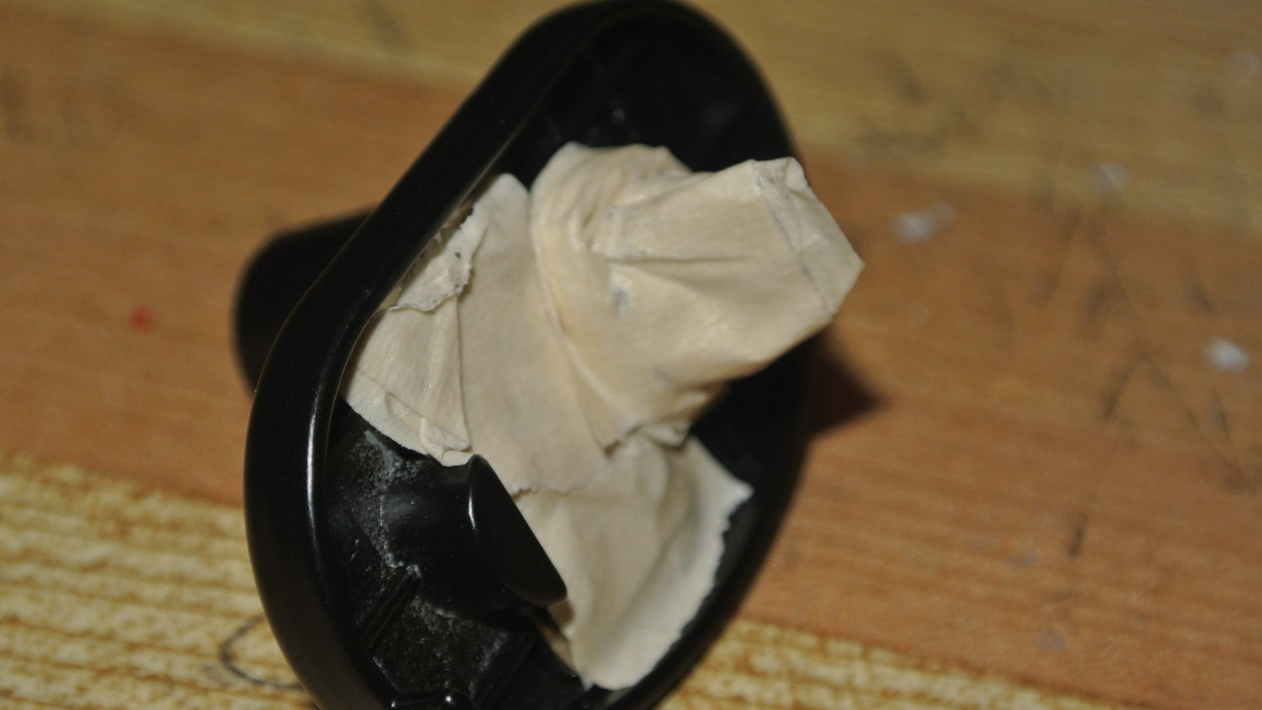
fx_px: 2878
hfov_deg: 24.7
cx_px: 630
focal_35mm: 86
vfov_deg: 14.1
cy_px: 317
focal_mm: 30
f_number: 5.6
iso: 220
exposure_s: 1/60
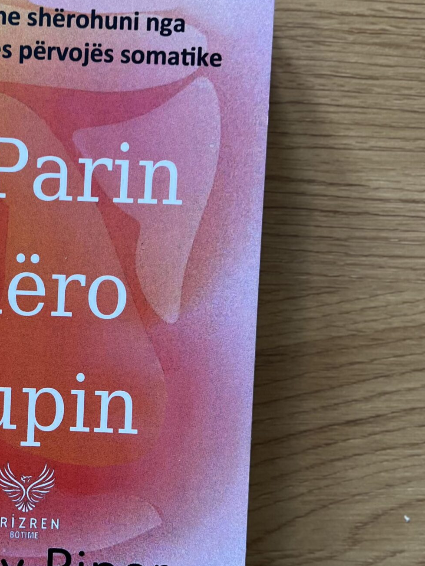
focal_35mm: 51
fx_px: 835
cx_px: 32
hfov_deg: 27.4
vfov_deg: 37.5
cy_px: 308
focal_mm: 5.7
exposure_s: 1/83
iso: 125
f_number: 1.5
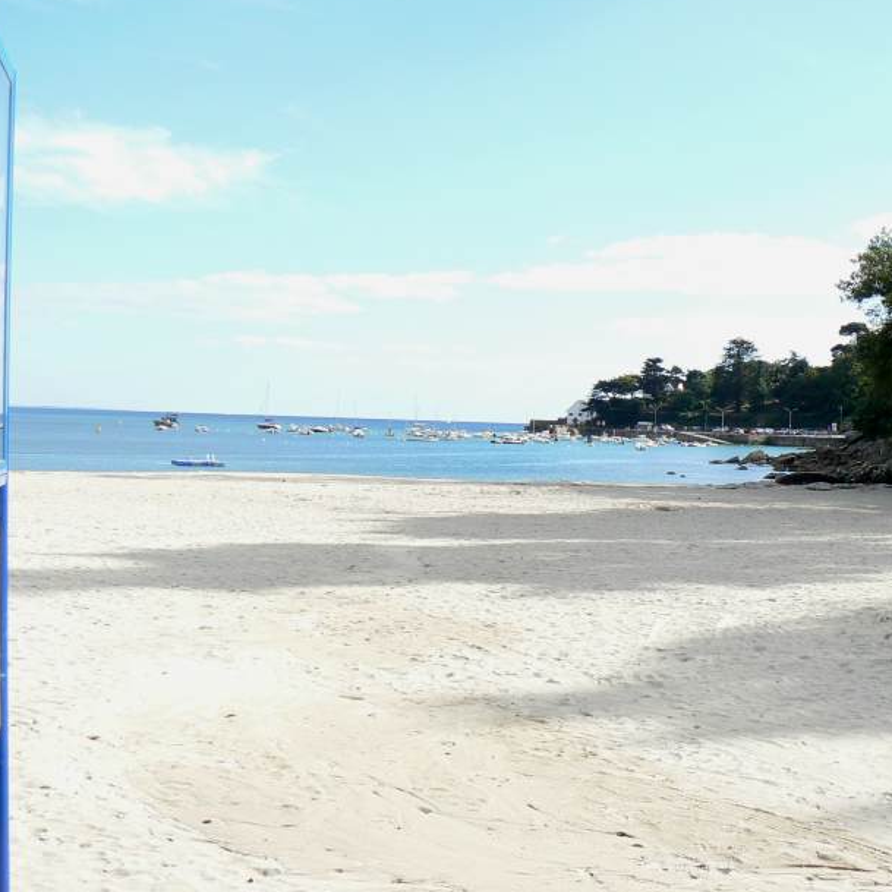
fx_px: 1370
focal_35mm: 47
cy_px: 425
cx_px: 549
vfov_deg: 36.1
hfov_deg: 35.9
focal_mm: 6
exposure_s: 1/1000
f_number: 2.8
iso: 100
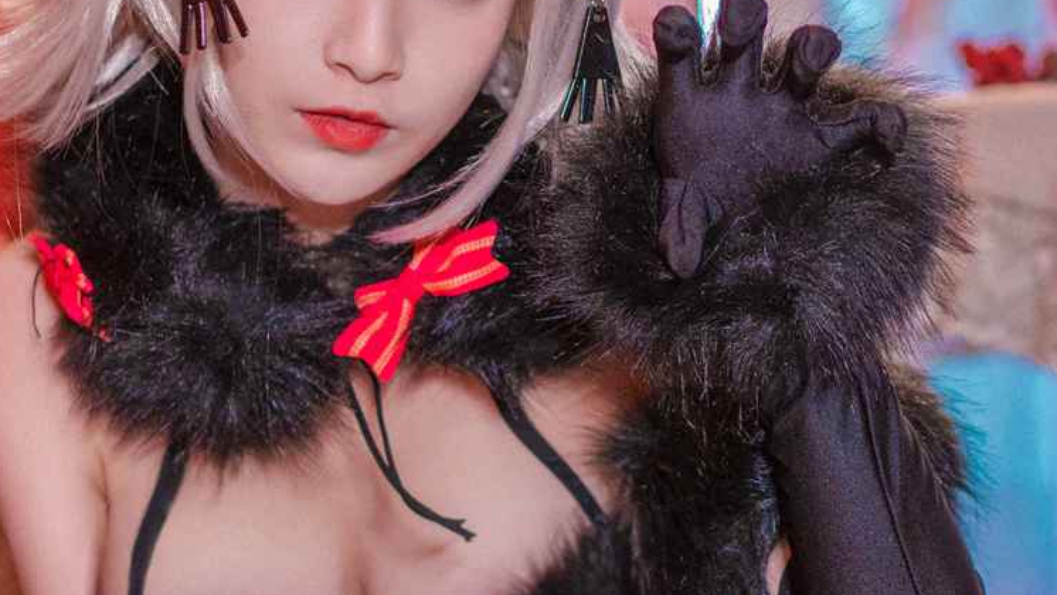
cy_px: 307
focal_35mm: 139
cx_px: 564
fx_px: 3897
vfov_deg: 8.7
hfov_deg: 15.4
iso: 1600
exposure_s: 1/125
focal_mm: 55
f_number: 1.8
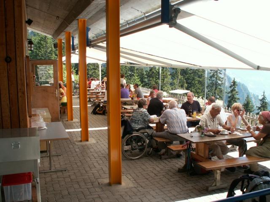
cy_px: 101
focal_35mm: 35
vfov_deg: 40.7
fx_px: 273
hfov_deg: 52.6
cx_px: 135
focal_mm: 5.86
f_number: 4.5
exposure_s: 1/80
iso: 50
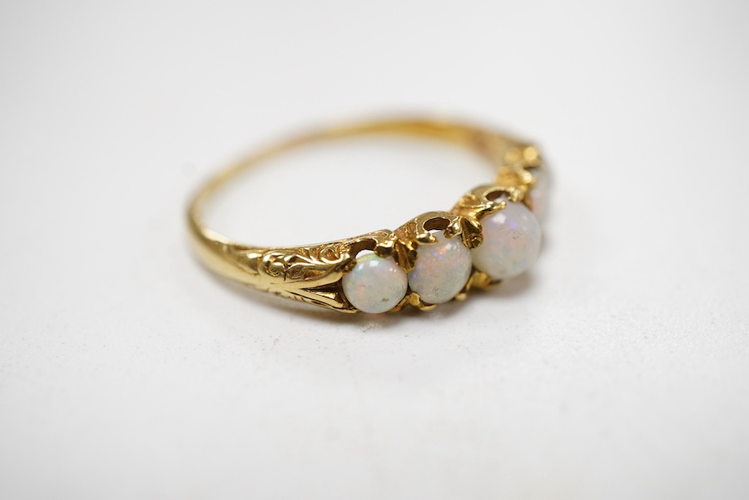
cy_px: 250
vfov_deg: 29.9
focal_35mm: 45
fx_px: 936
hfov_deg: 43.6
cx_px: 374
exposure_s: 1/125
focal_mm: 30
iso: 1250
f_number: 10
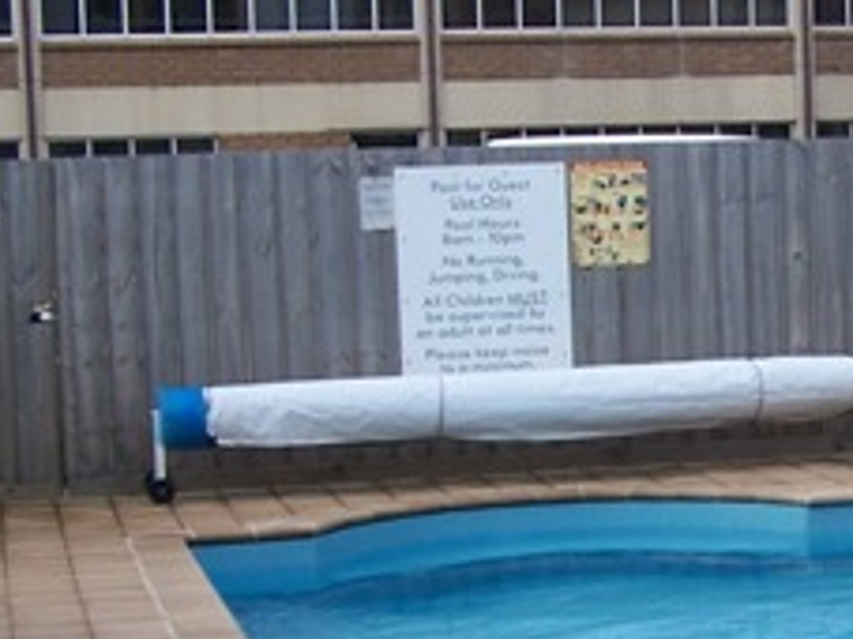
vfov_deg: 13.8
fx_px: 2635
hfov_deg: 17.7
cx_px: 951
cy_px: 492
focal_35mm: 107
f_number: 2.8
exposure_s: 1/350
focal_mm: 6.3
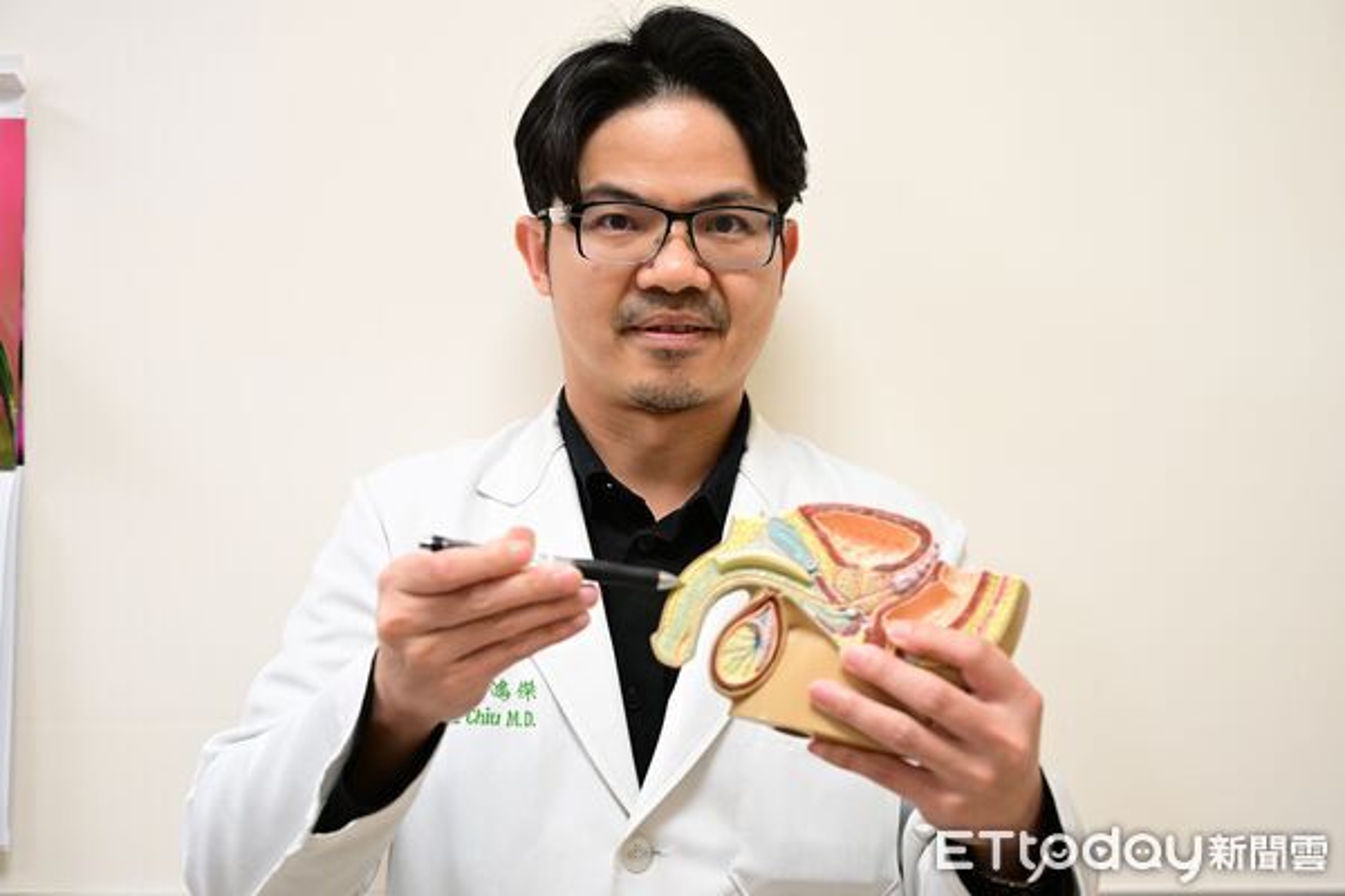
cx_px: 672
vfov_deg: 30.5
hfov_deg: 44.5
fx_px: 1644
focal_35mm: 44
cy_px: 448
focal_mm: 44
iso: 6400
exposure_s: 1/500
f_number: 4
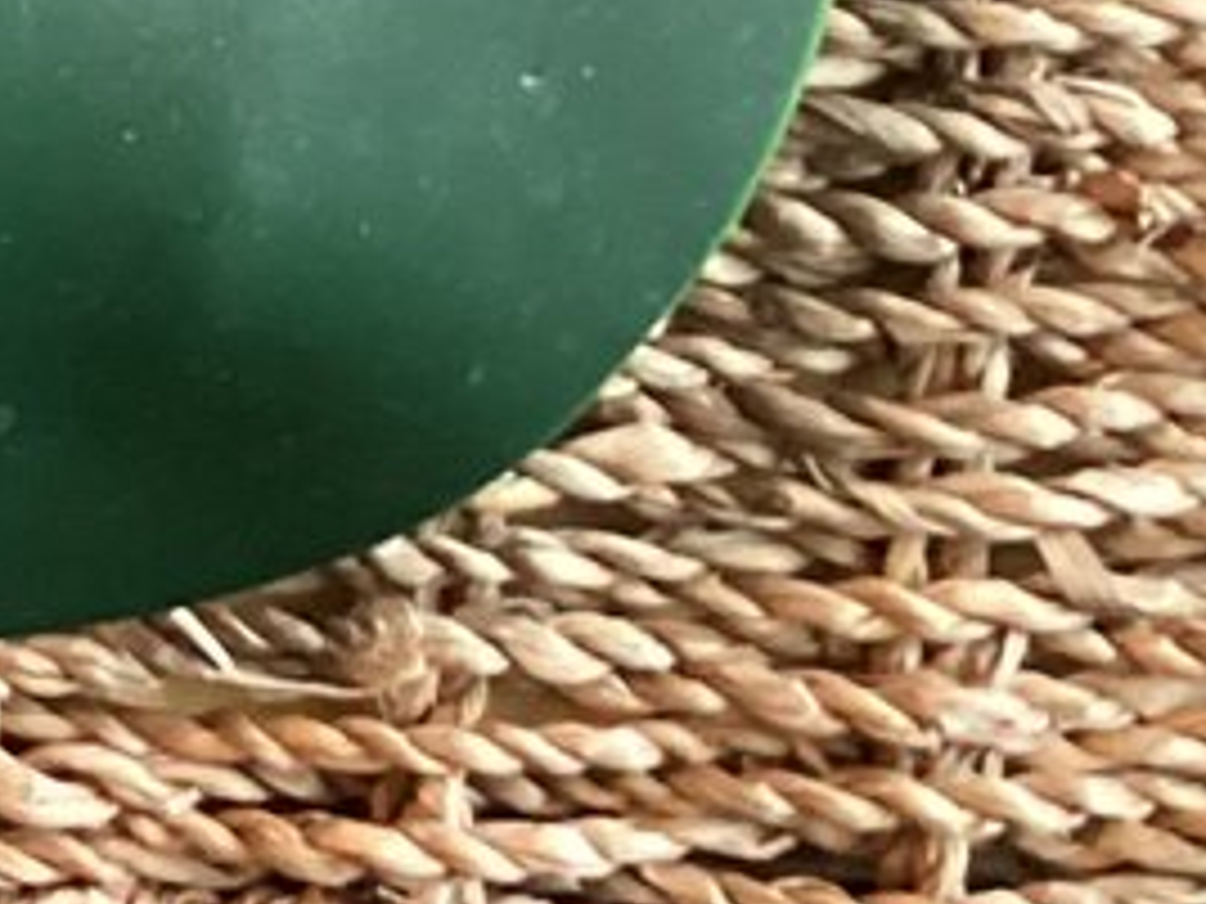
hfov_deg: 10.2
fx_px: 6097
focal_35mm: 175
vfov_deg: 8.5
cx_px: -1397
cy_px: 492
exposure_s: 1/25
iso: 500
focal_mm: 3.3
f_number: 2.4
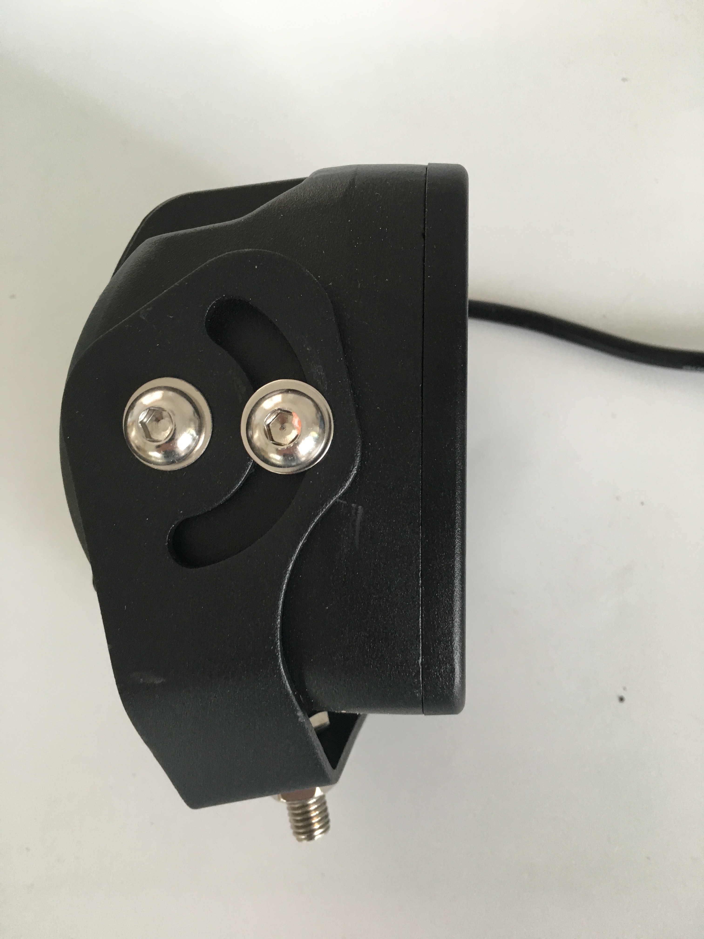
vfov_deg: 61.7
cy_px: 470
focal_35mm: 29
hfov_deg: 48.2
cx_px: 352
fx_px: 786
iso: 125
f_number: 2.2
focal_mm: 4.15
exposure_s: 1/33
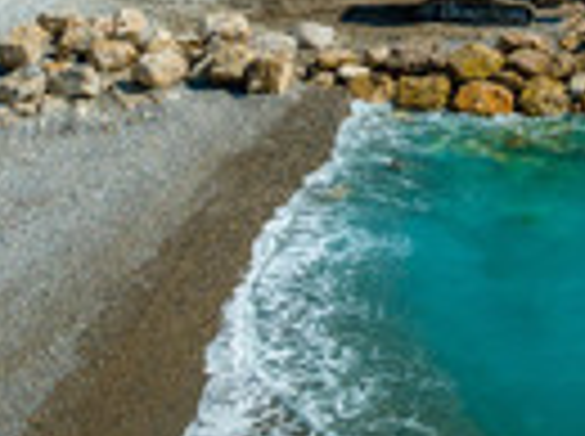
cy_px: -135
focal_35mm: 69
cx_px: 536
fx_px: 1164
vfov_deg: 19.5
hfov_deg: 27.1
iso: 100
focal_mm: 12.3
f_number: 6.3
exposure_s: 1/1000
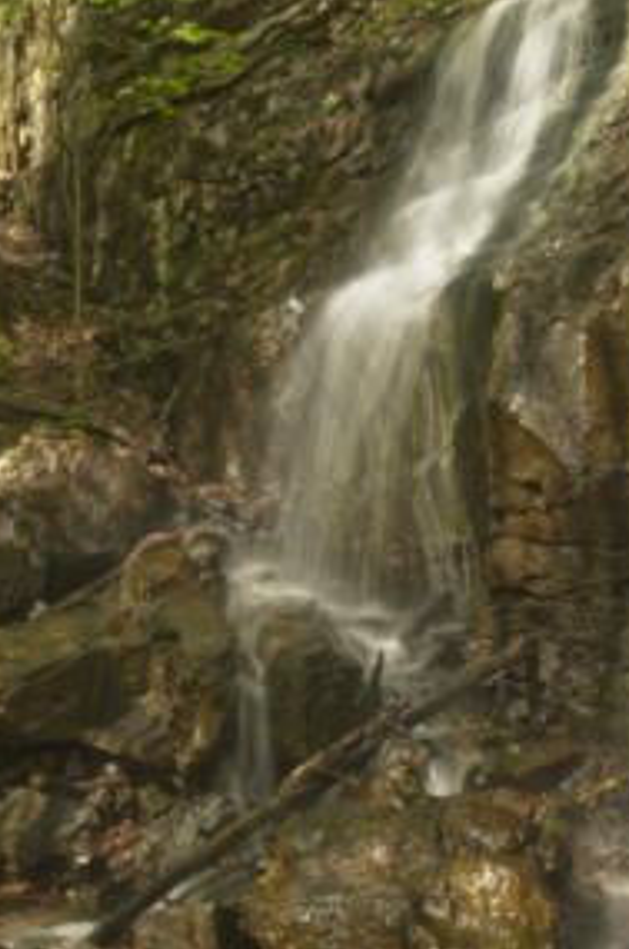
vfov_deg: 38.2
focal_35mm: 52
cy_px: 526
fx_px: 1368
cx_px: 216
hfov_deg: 25.8
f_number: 22
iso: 100
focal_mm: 25
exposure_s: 1/6
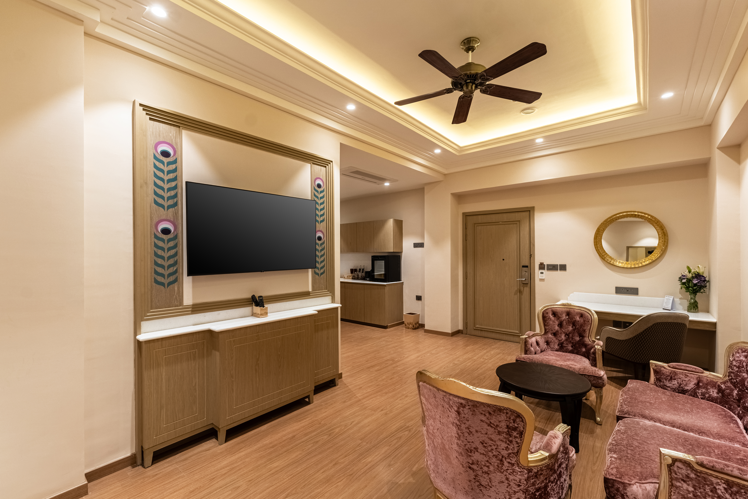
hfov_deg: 100.4
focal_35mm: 15
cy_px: 250
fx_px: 312
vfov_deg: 77.3
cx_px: 374
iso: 800
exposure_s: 1/200
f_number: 8
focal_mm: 10
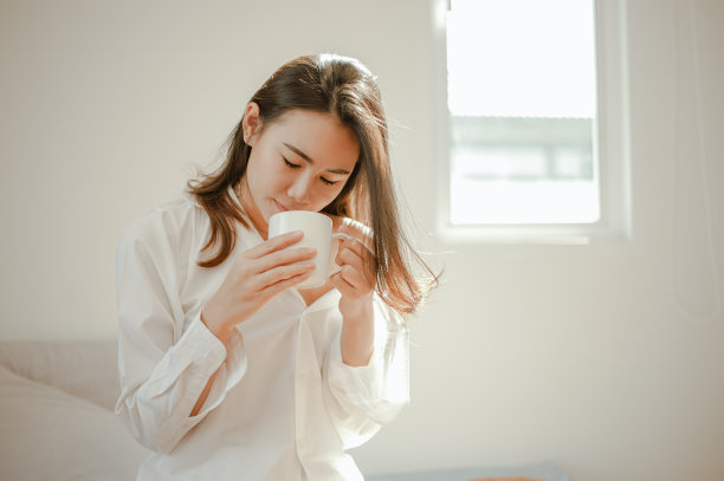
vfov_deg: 26.9
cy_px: 240
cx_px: 362
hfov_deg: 39.6
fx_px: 1005
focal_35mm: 50
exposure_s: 1/400
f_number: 1.8
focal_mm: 50
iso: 100
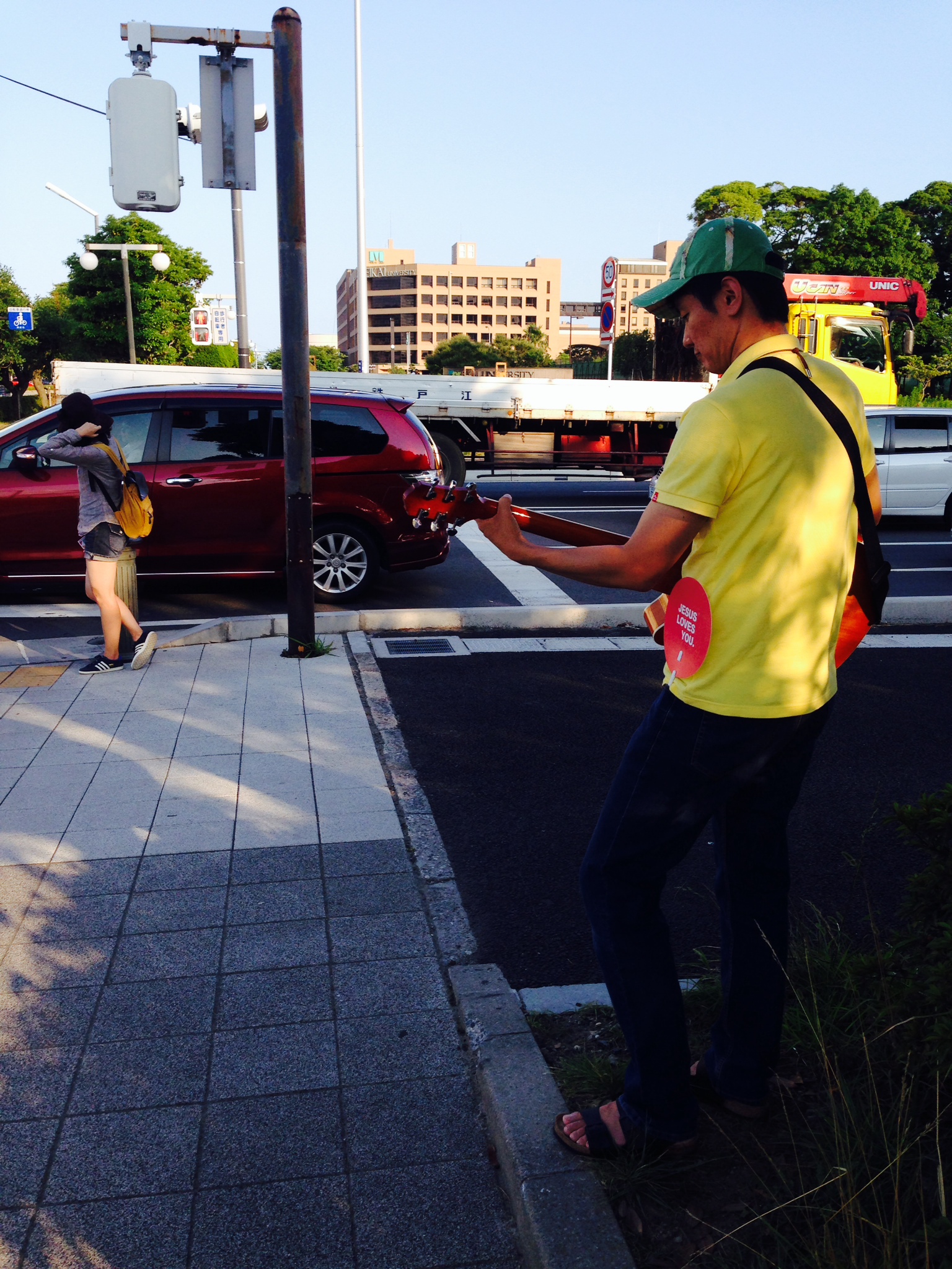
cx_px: 476
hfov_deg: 42.9
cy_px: 634
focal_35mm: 33
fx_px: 1210
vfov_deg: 55.4
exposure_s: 1/602
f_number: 2.4
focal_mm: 4.12
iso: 50
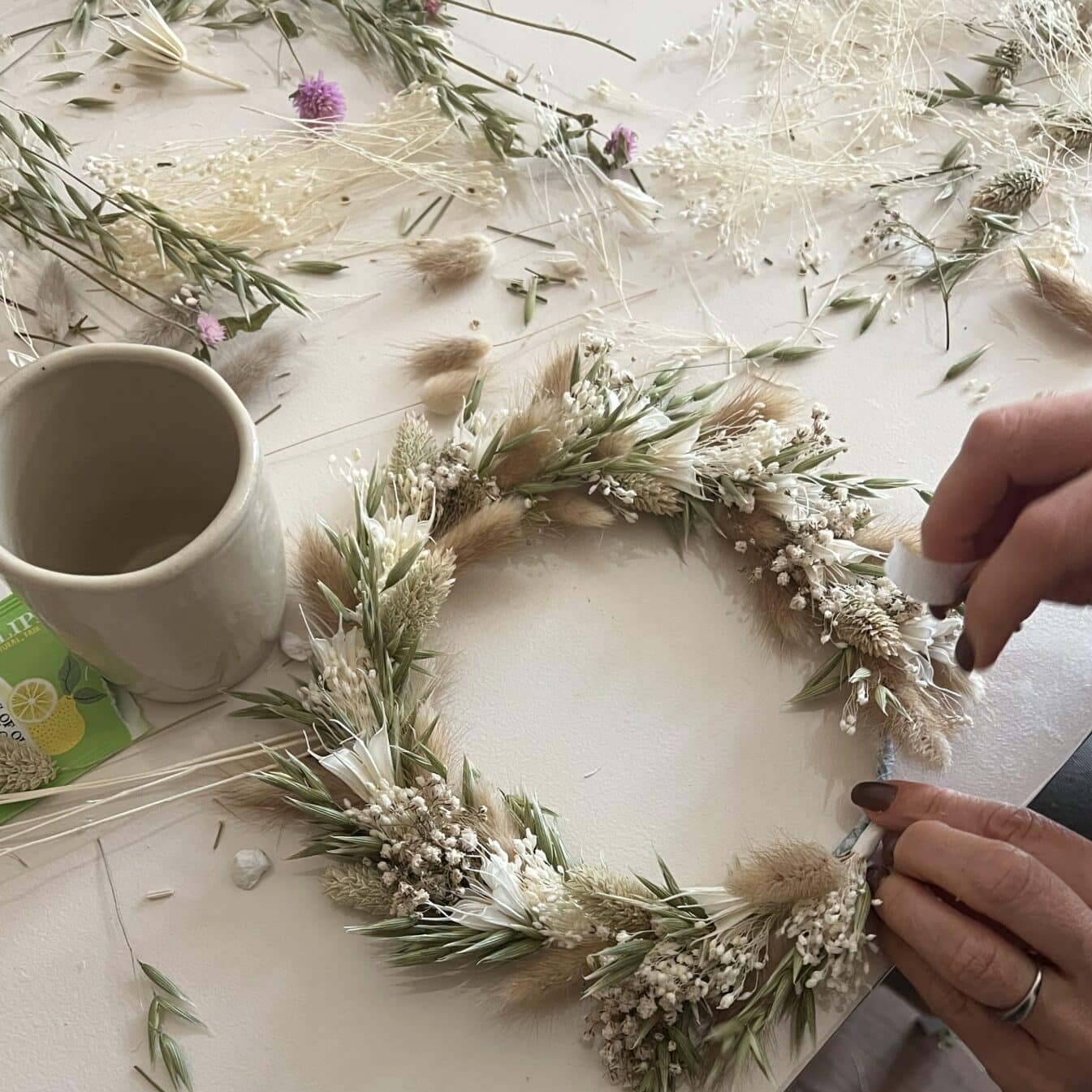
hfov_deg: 47.2
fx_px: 1249
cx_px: 572
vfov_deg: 46.4
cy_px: 740
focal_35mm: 35
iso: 200
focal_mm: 5.7
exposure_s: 1/60
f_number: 1.5
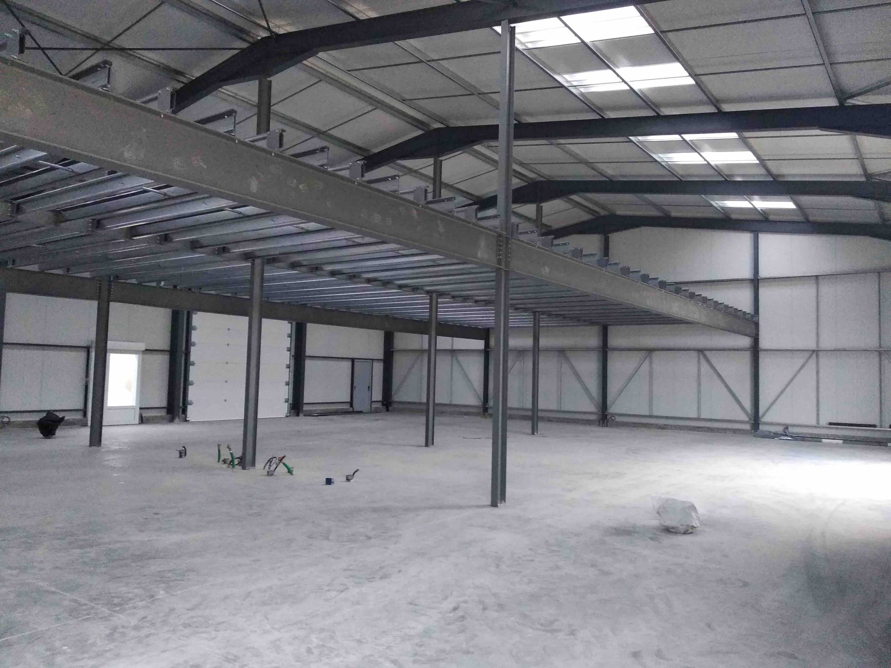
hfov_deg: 67.3
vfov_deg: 53.1
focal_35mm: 26
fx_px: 669
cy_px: 334
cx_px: 446
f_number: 2.2
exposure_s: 1/25
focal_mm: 3.81
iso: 1600
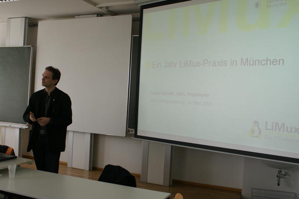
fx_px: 299
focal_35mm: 36
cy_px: 100
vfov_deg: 36.9
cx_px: 150
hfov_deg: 53.1
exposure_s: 1/160
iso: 200
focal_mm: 24
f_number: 4
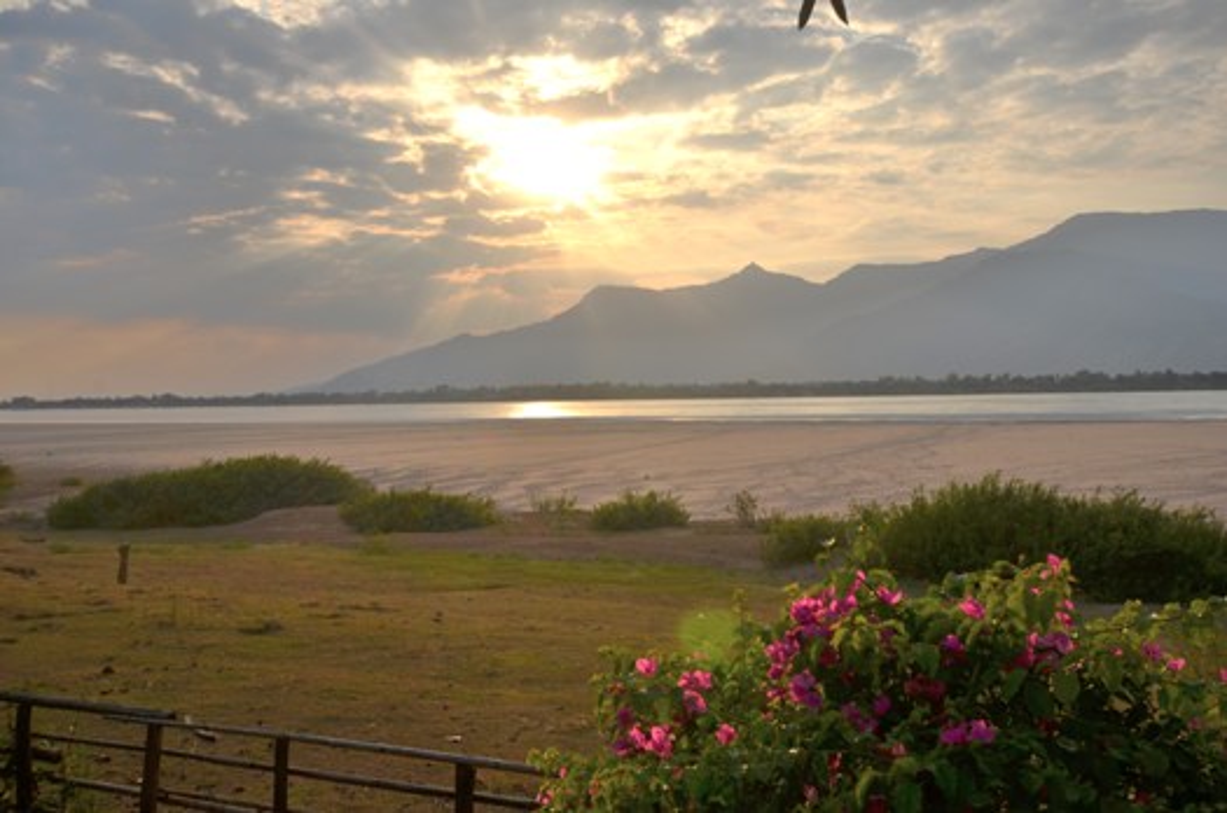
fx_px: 1225
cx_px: 614
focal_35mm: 36
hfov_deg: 53.2
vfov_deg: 36.7
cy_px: 406
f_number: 10
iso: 100
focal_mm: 24
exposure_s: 1/400
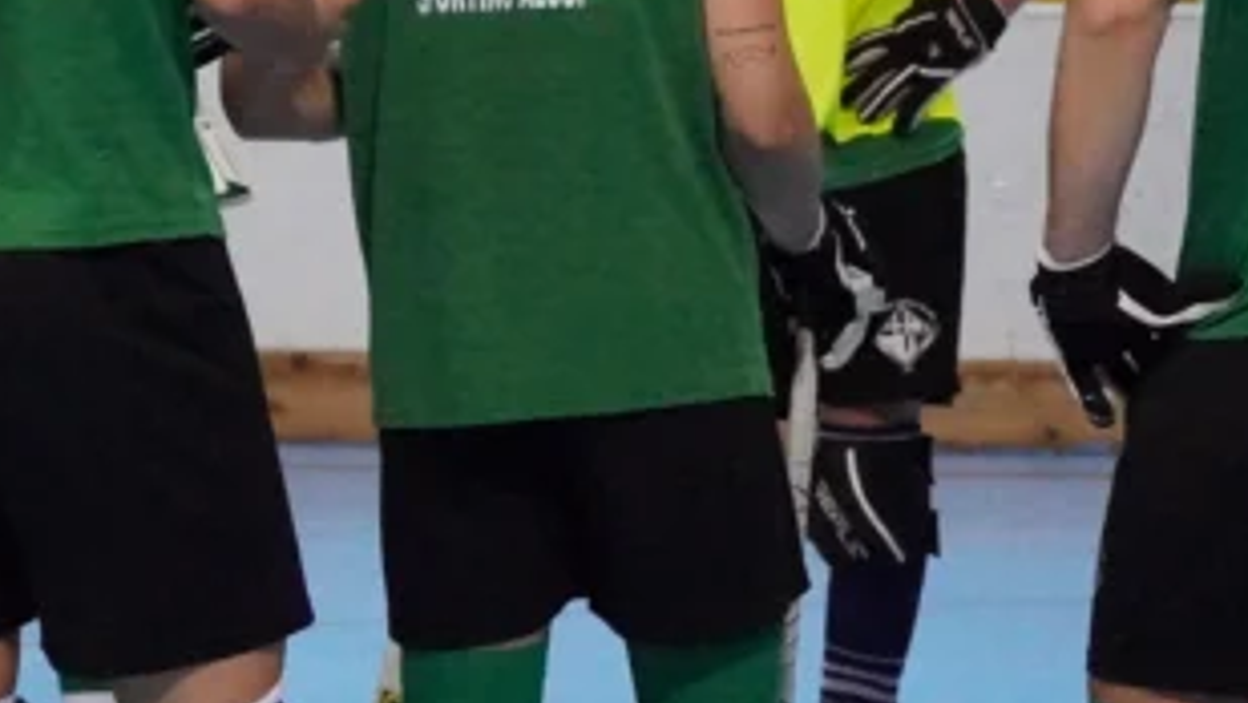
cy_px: 69
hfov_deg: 7.9
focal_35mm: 273
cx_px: 436
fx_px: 9036
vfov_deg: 4.4
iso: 16000
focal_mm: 70
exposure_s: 1/800
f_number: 4.5
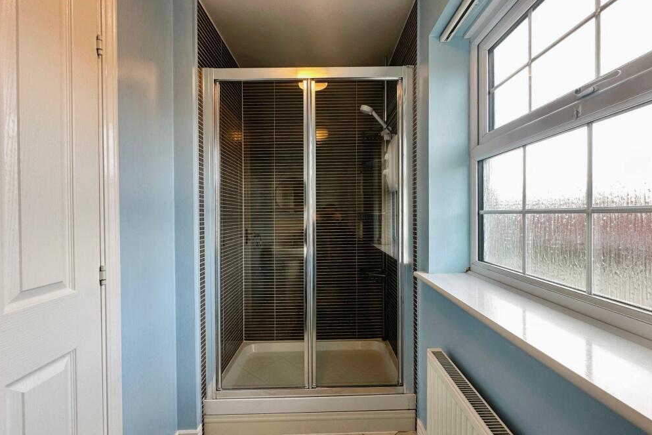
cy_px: 246
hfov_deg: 100.4
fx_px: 272
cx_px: 332
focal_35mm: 15
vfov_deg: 77.0
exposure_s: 1/99
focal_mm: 2.22
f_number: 2.2
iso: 64
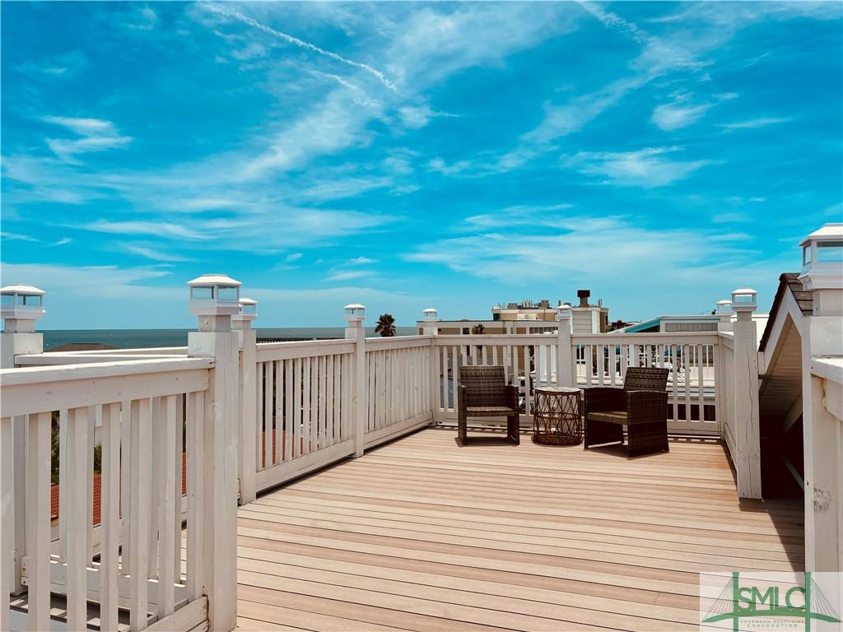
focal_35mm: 26
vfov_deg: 53.1
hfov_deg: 67.3
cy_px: 316
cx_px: 422
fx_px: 633
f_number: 1.6
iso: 50
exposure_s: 1/5618
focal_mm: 5.96
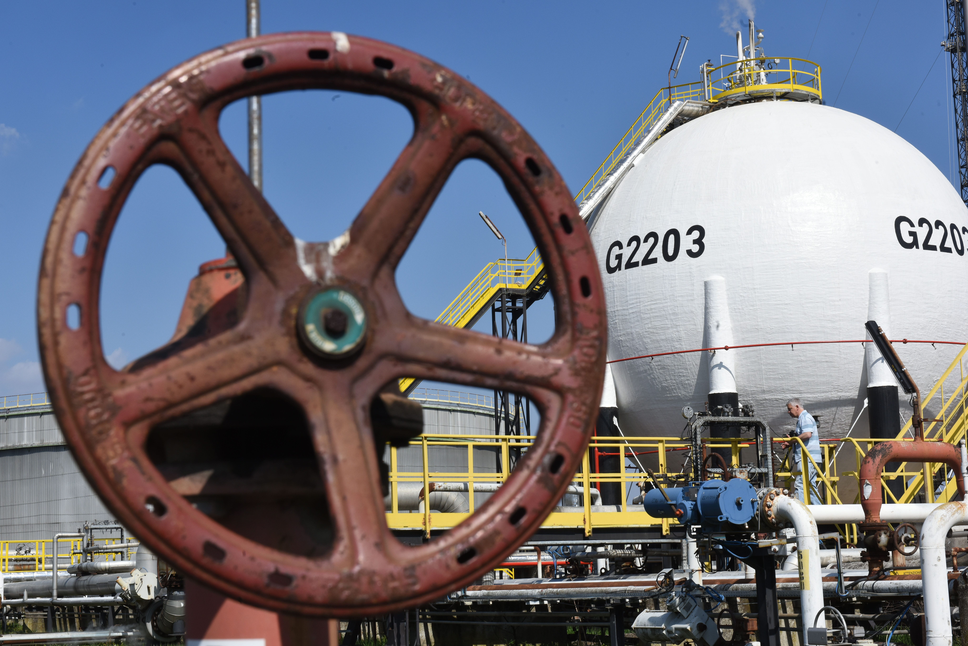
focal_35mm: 62
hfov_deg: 32.4
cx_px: 484
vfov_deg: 21.9
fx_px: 1668
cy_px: 323
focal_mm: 62
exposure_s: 1/320
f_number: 18
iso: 400
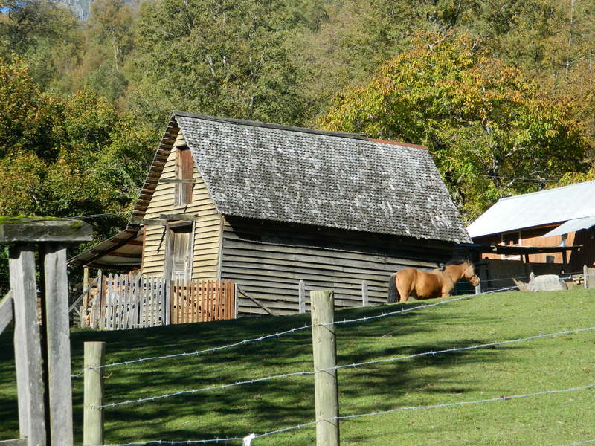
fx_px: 2217
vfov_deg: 11.5
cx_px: 298
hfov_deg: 15.3
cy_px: 223
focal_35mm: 129
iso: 80
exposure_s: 1/200
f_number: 4.7
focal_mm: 23.2
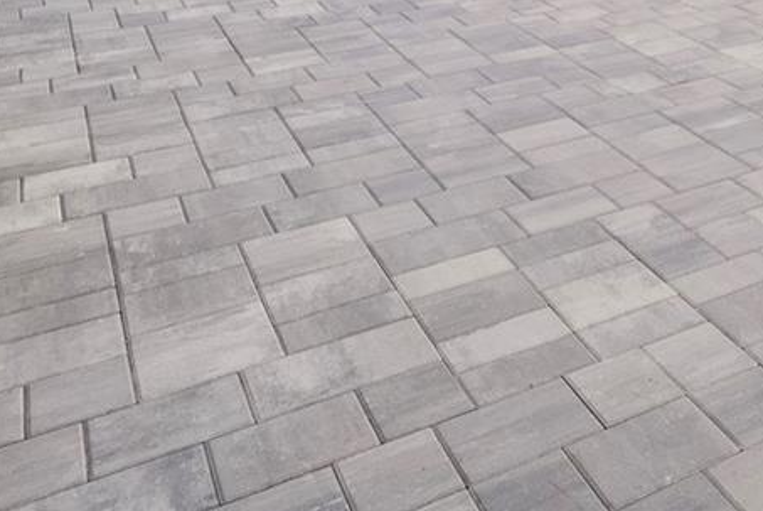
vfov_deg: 21.0
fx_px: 1124
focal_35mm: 53
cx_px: 1098
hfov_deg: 27.7
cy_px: -288
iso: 640
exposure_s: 1/2500
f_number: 9
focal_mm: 15
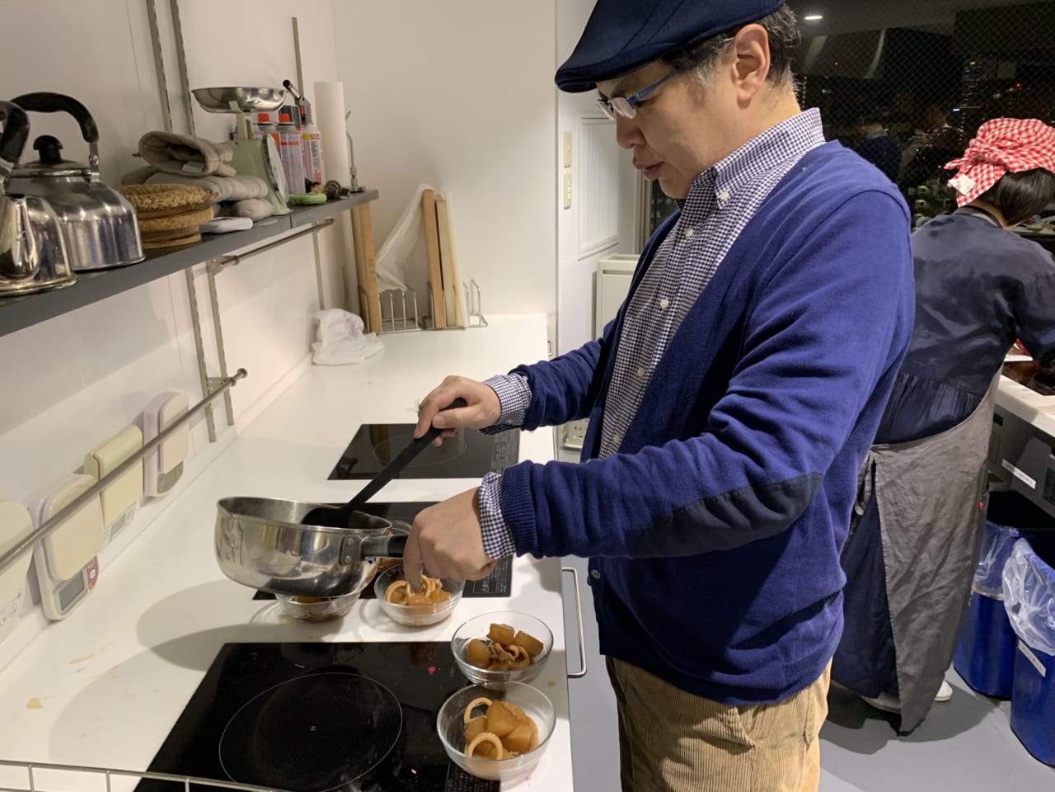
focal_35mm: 26
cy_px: 396
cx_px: 528
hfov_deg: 67.3
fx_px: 792
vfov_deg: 53.1
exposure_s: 1/60
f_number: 1.8
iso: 125
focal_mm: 4.25
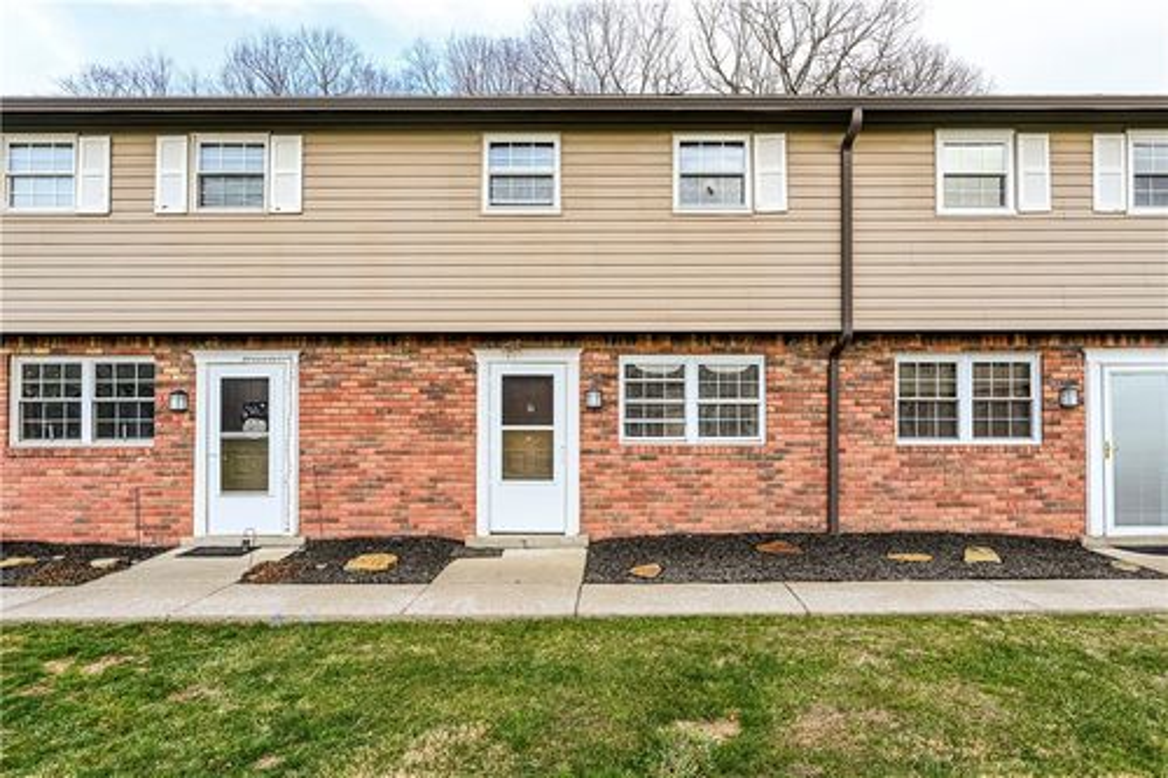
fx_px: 649
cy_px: 389
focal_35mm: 20
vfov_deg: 61.9
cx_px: 584
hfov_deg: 84.0
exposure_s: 1/100
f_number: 8
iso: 200
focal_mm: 20
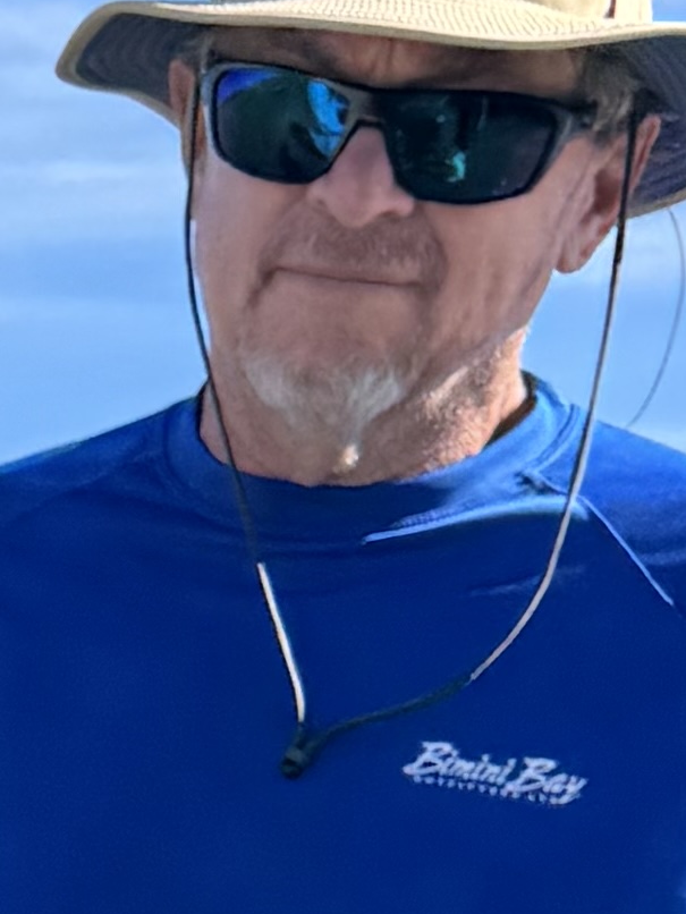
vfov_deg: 11.1
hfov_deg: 8.0
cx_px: -1055
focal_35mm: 170
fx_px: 4490
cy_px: 1393
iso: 80
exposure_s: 1/3802
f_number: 1.78
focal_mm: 6.76
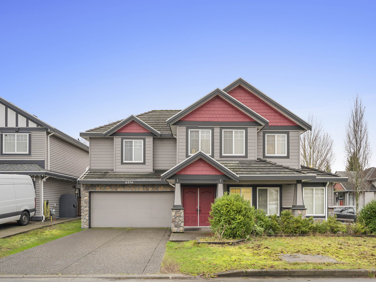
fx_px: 278
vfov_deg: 53.8
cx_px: 201
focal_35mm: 26
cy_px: 139
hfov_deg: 68.1
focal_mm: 22.5
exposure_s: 6
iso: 100
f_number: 8
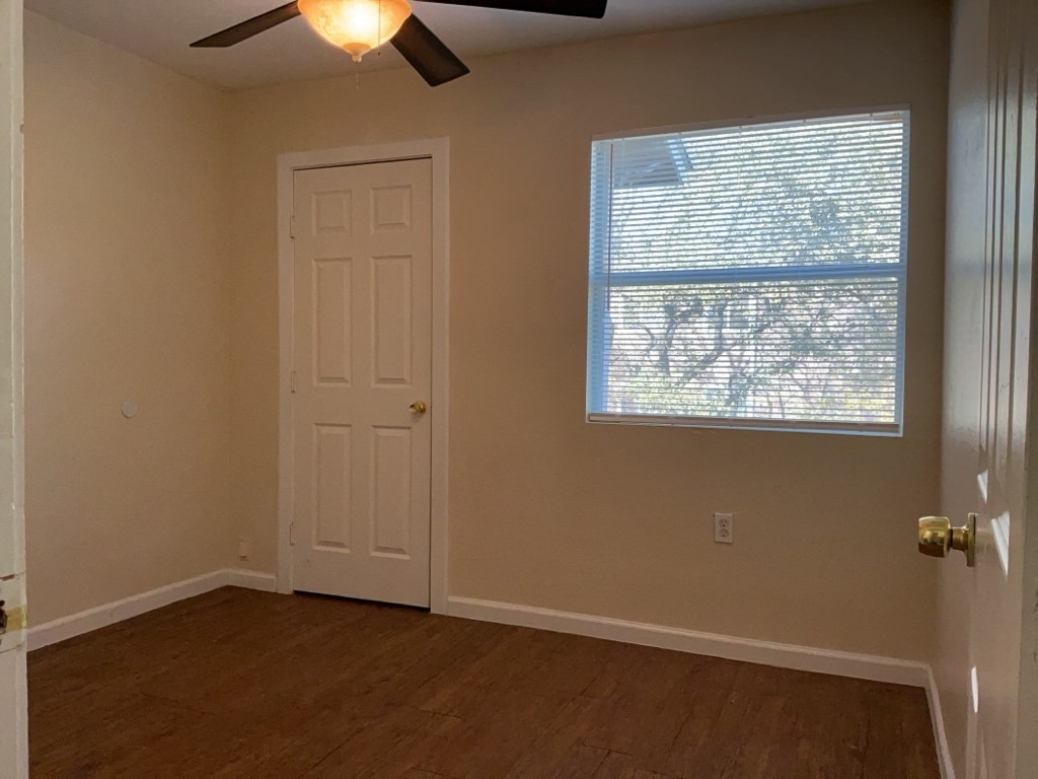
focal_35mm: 27
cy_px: 390
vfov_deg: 51.4
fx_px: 810
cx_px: 519
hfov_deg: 65.3
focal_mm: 3
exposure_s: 1/100
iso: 80
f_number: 1.8
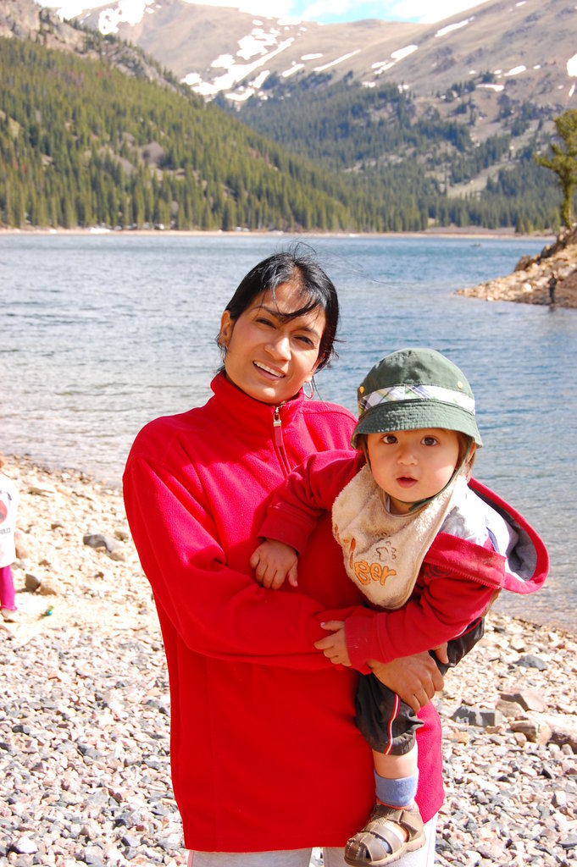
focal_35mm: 60
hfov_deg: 22.6
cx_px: 288
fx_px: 1445
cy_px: 434
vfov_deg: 33.4
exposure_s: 1/320
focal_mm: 40
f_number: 9
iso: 400
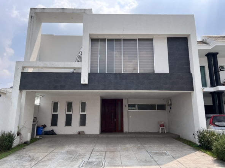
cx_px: 112
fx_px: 169
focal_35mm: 26
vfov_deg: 53.1
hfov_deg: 67.3
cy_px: 84
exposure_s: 1/2695
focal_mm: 5.7
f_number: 1.5
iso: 50
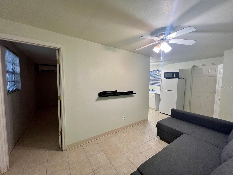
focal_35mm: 13
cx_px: 116
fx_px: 88
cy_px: 88
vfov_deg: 89.9
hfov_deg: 106.2
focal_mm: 1.57
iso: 200
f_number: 1.8
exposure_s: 1/120
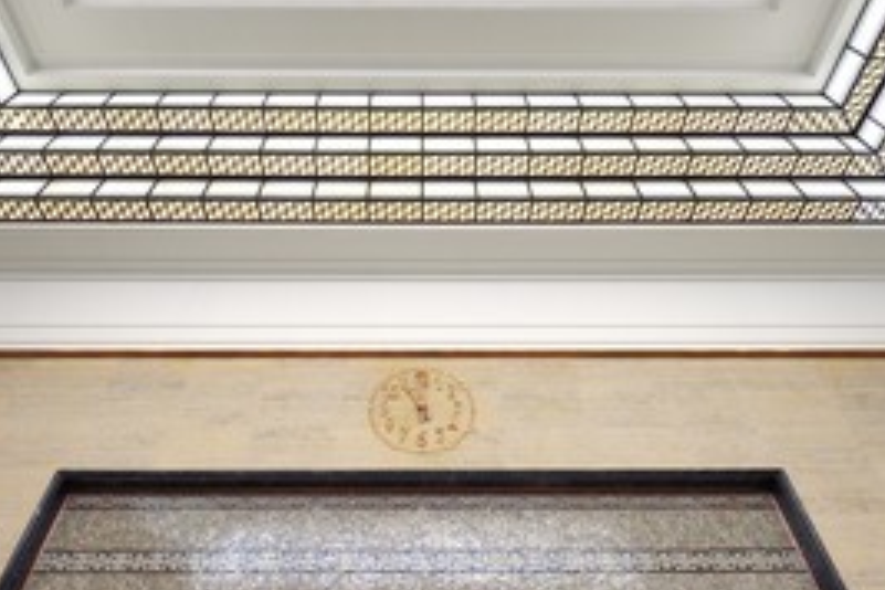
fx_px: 541
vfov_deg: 57.1
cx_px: 424
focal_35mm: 22
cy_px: 325
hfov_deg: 78.5
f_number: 6.3
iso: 800
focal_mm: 14
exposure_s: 1/100
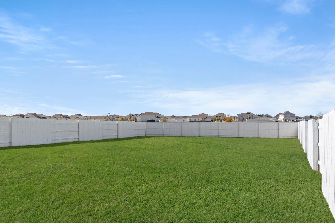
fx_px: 335
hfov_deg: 53.2
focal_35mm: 36
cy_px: 112
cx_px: 168
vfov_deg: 36.8
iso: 400
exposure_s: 1/640
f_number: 8
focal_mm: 24
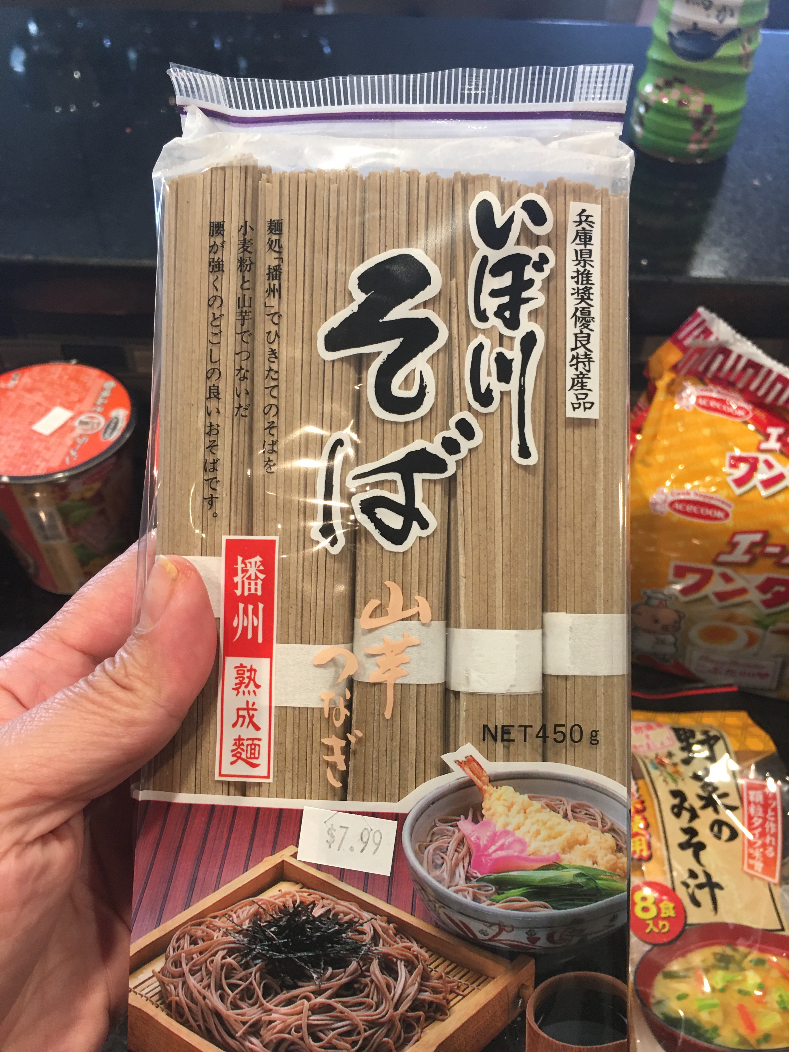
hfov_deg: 48.2
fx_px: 881
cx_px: 394
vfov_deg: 61.7
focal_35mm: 29
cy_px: 526
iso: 50
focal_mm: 4.15
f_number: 2.2
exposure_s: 1/15
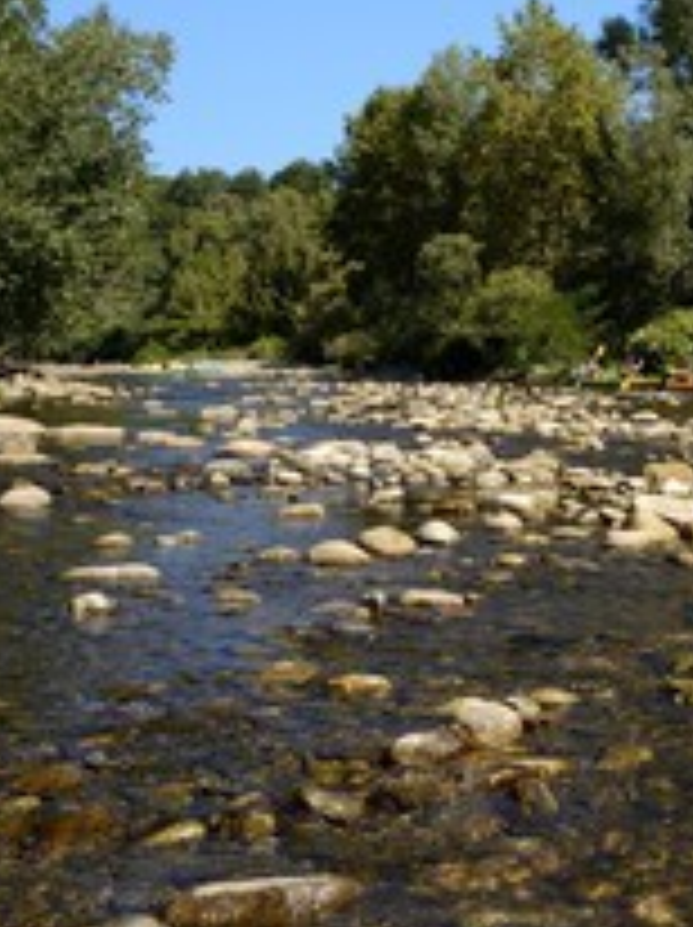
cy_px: 320
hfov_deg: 25.0
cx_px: 882
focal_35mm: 51
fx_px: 1364
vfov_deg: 37.2
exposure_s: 1/500
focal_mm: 26
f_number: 8
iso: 200
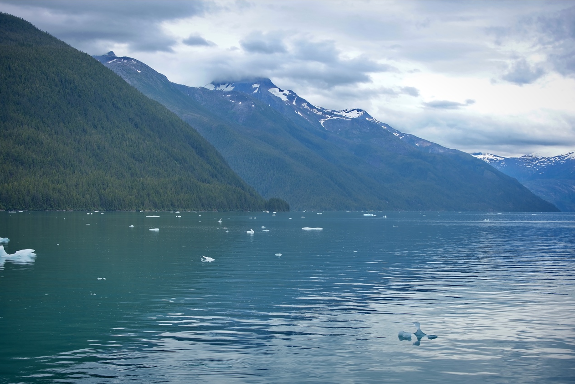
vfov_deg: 19.2
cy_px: 194
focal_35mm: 71
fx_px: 1134
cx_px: 287
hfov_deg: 28.4
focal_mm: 70
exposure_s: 1/160
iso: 100
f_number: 6.3
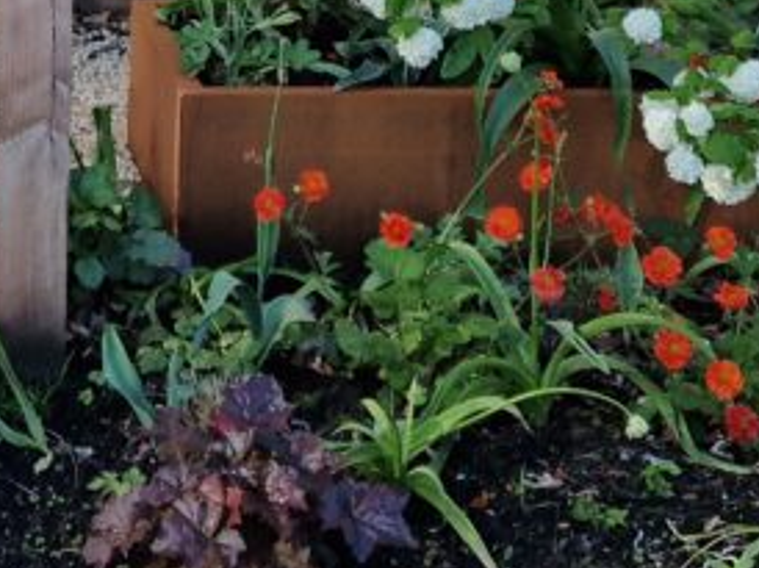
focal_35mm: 86
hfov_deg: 22.2
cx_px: 69
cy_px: -302
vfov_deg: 15.7
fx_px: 1884
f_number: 1.8
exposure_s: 1/764
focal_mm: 5.4
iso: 50
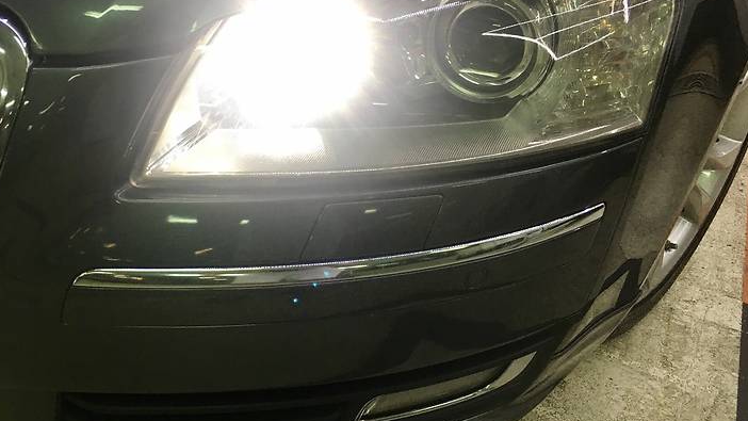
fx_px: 714
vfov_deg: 32.8
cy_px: 176
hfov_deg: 55.1
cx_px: 324
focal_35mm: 36
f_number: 2.2
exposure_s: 1/33
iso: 32
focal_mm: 4.2
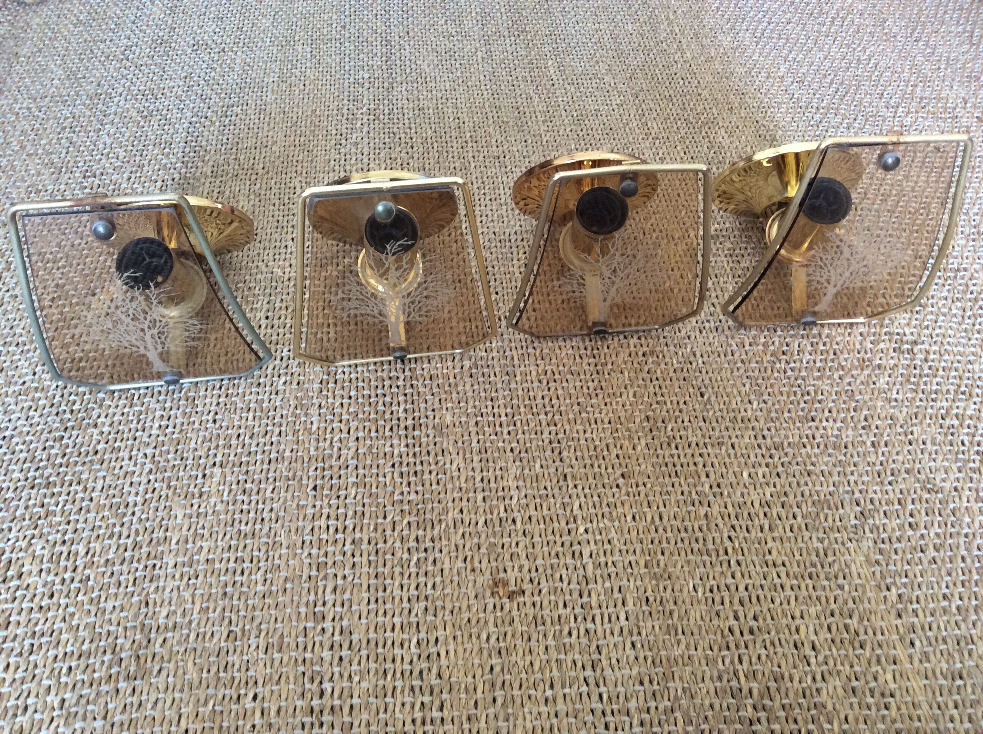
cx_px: 492
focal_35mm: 32
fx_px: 907
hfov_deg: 56.9
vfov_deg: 44.1
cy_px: 367
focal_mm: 3.3
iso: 125
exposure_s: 1/25
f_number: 2.4
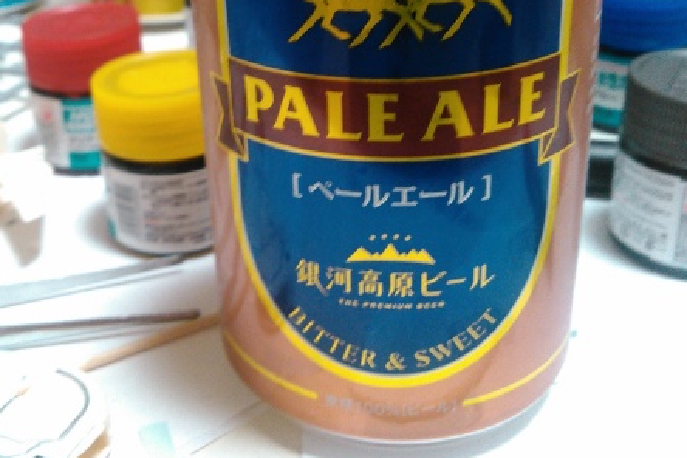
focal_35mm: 45
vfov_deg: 29.3
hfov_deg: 43.2
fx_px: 859
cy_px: 104
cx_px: 244
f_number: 2.4
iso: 500
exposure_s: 1/15.1
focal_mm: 4
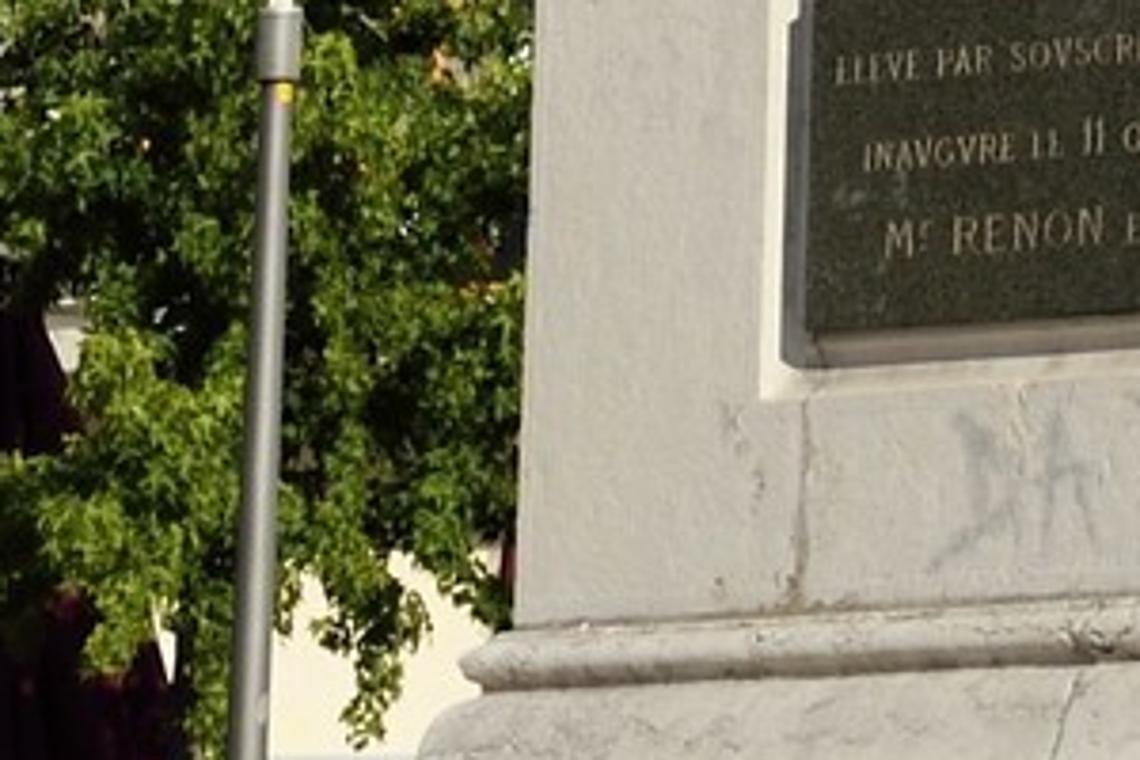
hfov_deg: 4.5
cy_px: -3654
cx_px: 2204
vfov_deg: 2.8
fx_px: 14186
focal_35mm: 448
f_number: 14
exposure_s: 1/250
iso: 200
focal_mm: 56
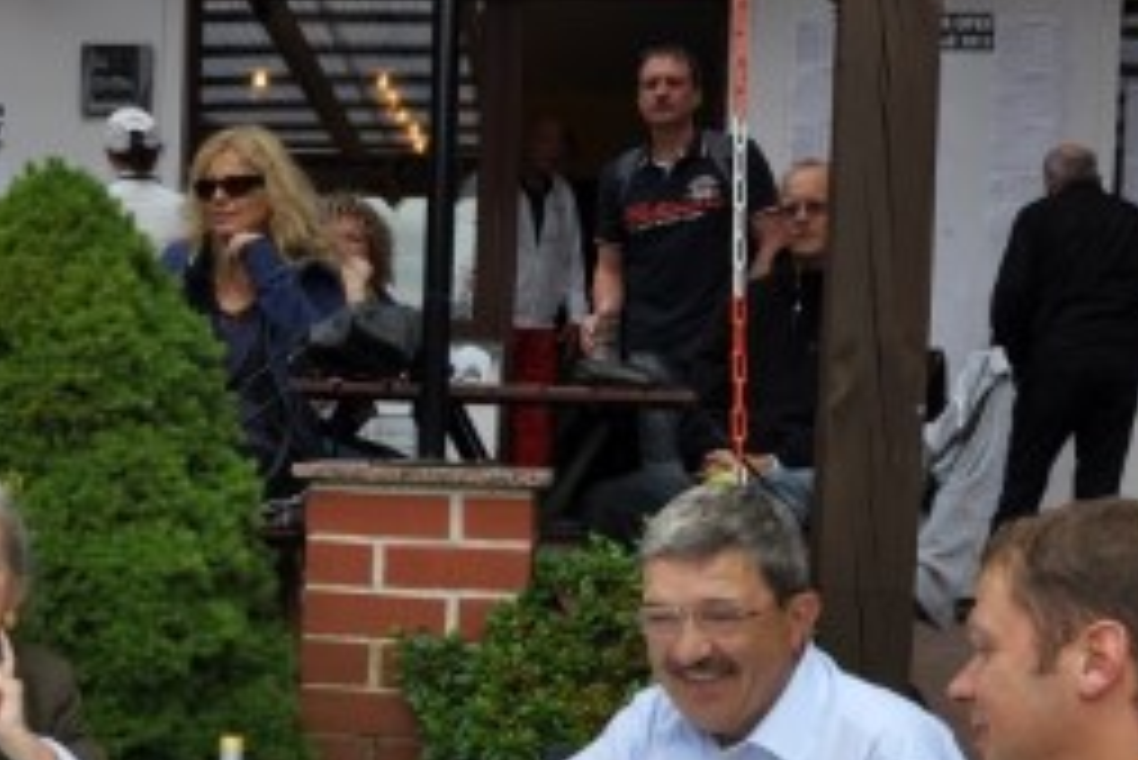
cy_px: 607
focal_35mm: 64
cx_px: 180
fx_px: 2024
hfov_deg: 30.4
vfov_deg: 21.0
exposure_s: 1/250
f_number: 8
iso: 200
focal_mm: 18
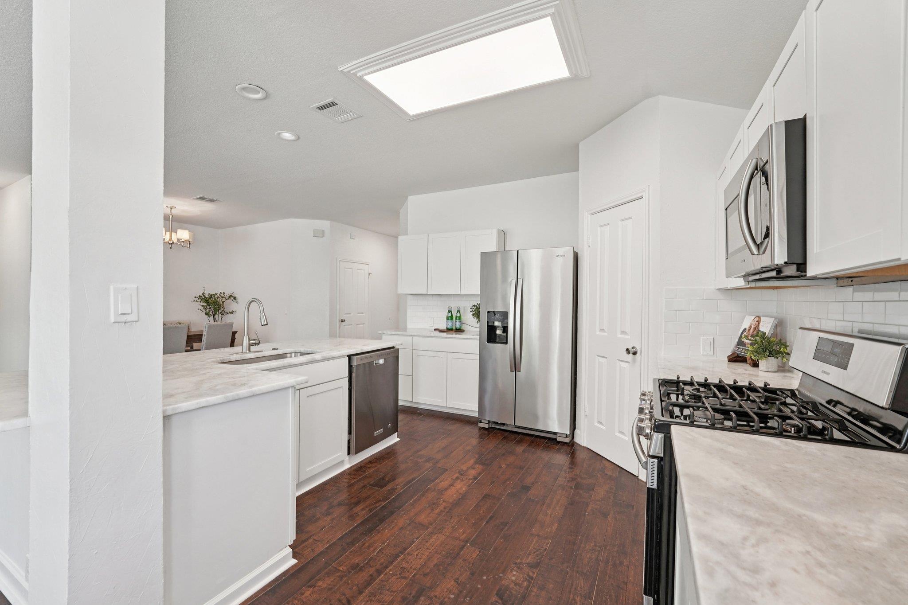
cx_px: 454
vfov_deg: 81.2
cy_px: 302
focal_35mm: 14
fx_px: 353
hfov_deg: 104.3
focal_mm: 14
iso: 400
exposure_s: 1/25
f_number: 8
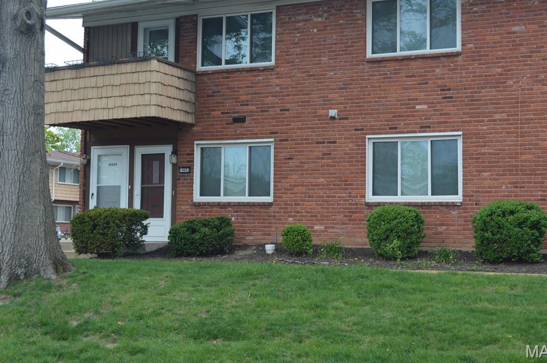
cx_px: 288
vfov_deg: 24.6
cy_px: 168
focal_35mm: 55
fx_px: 835
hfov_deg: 36.3
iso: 160
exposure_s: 1/125
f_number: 5.6
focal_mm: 34
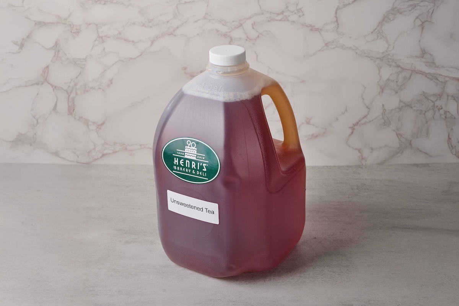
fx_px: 637
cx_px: 230
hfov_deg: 39.6
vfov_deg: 27.0
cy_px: 153
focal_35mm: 50
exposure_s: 1/160
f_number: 11
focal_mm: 50
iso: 320
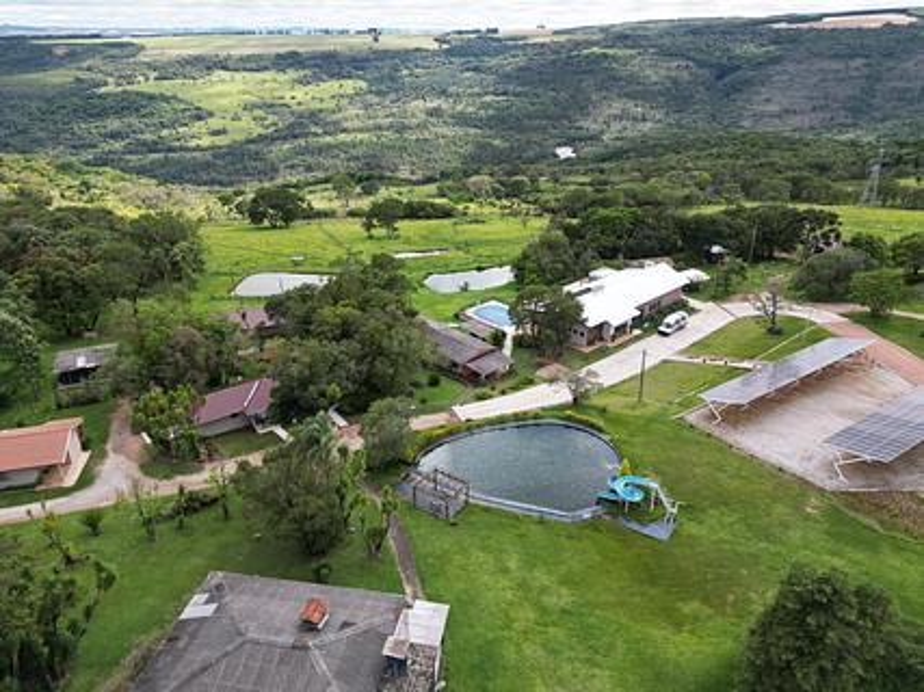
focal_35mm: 24
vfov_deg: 56.8
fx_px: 640
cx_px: 462
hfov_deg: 71.6
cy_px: 346
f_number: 1.7
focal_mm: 6.72
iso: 200
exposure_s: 1/1500
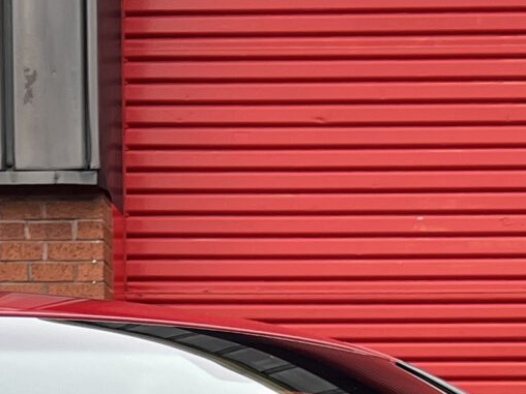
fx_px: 1991
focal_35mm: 131
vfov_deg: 9.8
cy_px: 972
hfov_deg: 15.0
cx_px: 405
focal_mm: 5.7
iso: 50
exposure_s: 1/460
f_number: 1.5
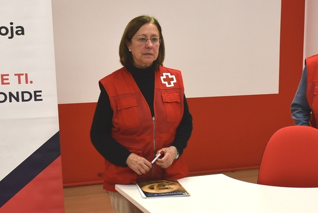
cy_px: 120
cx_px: 174
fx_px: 557
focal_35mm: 63
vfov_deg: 21.6
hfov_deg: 31.8
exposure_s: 1/80
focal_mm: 24
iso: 400
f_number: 4.5
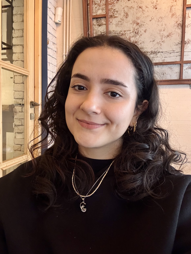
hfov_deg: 46.8
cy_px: 127
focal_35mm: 30
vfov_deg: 60.0
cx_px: 96
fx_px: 221
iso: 200
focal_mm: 2.69
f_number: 1.9
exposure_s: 1/33
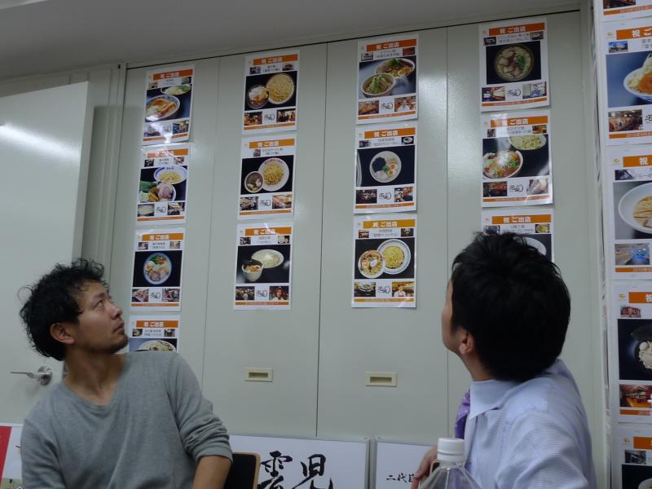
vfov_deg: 40.7
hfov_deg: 52.6
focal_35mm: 35
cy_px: 244
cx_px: 326
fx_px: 659
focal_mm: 5.1
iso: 80
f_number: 2
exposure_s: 1/60
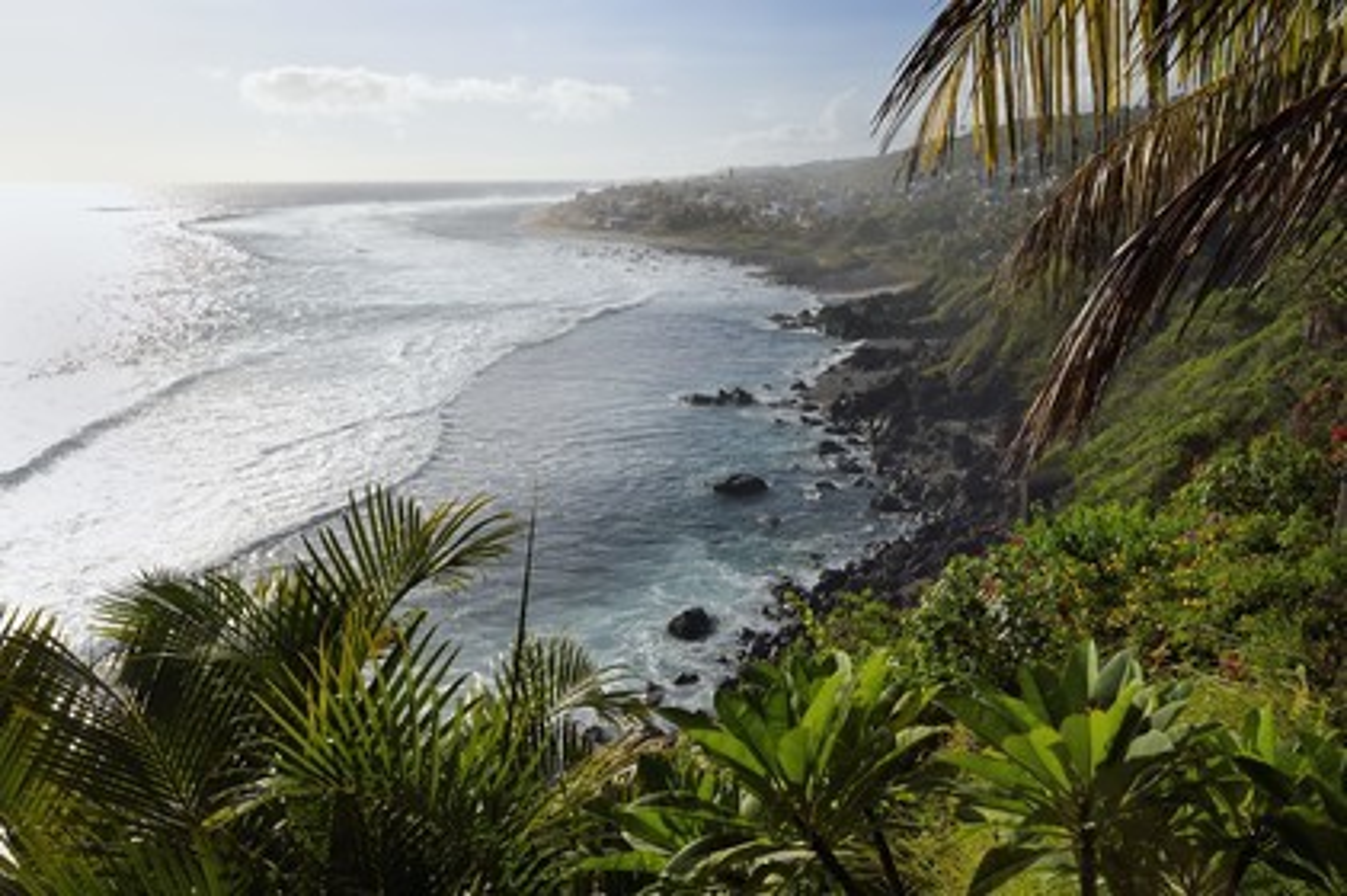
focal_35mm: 29
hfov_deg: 63.7
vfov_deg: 44.9
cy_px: 448
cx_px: 674
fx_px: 1084
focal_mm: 29
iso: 200
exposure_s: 1/250
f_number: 18
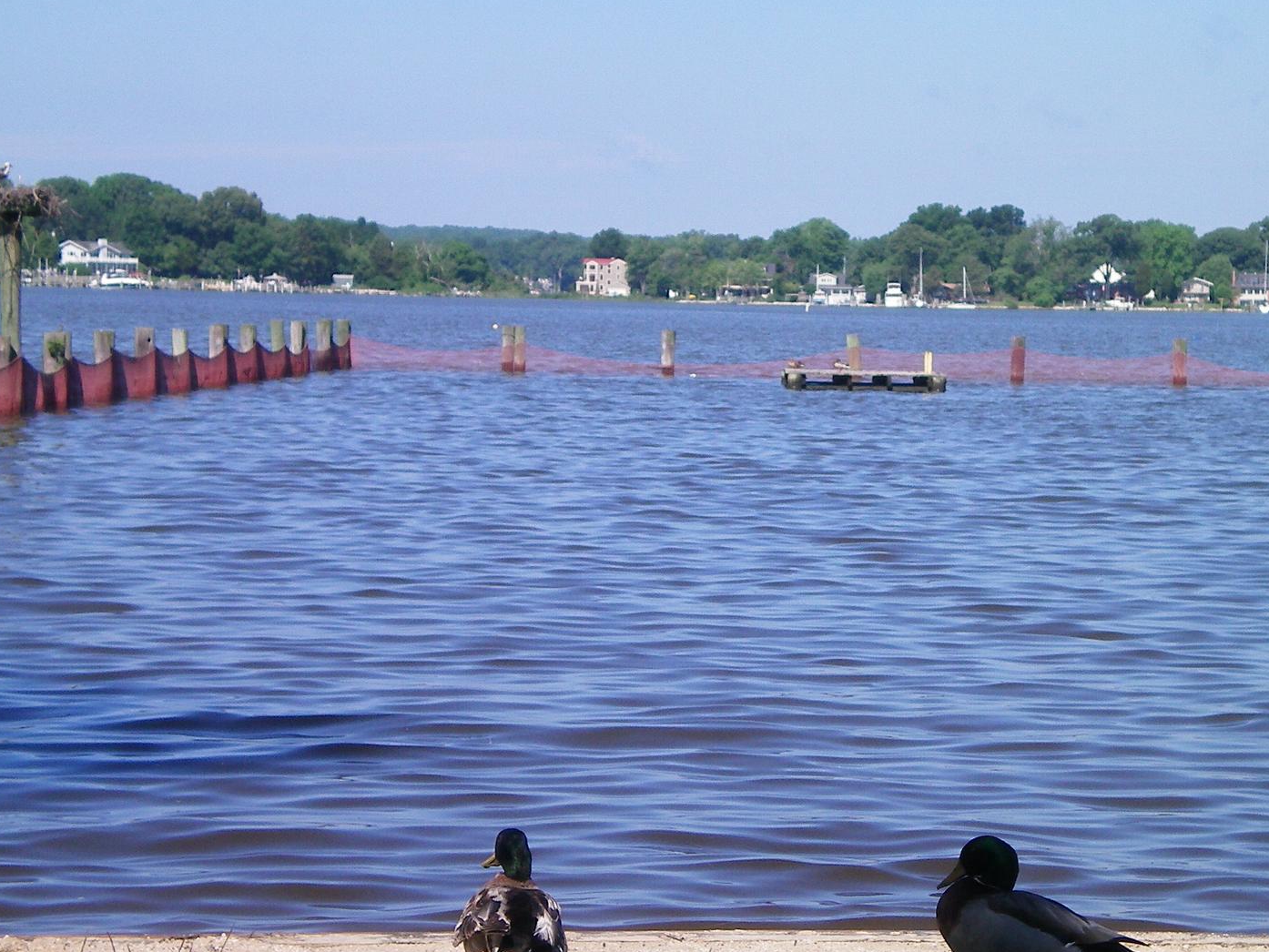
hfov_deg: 16.5
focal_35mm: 119
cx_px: 835
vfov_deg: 12.5
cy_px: 517
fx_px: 4363
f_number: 4.9
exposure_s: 1/400
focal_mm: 13.3
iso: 64
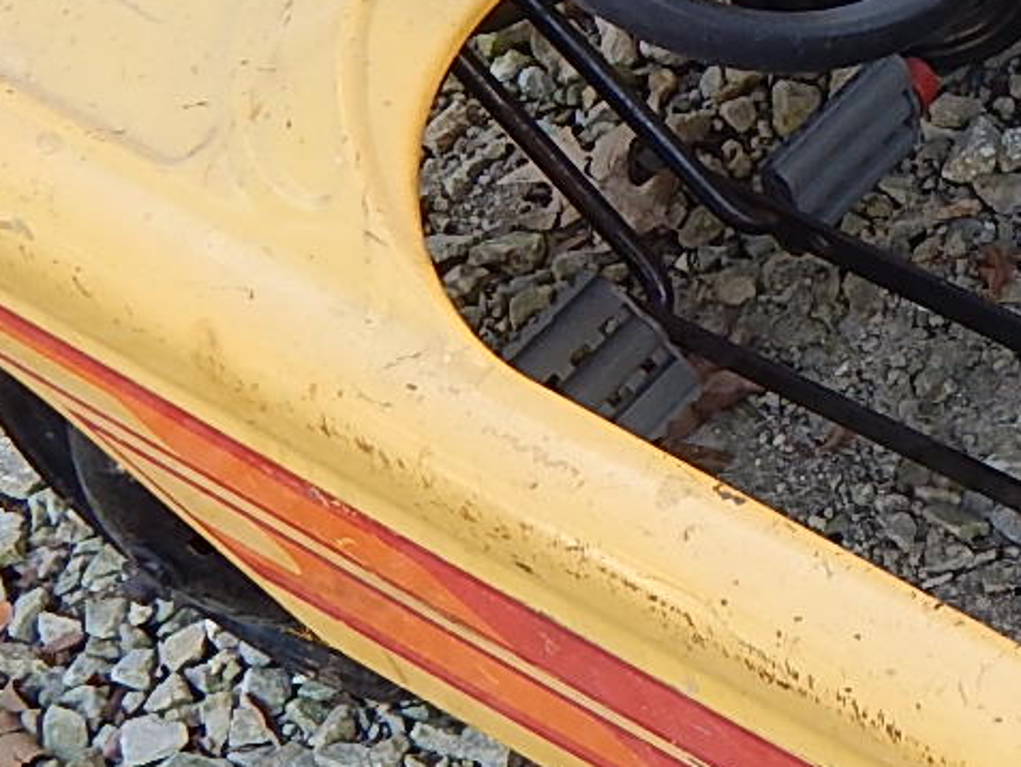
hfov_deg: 17.5
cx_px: 1406
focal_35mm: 104
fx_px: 3068
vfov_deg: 14.2
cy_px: 401
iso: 125
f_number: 3.2
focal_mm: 5.6
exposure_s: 1/100
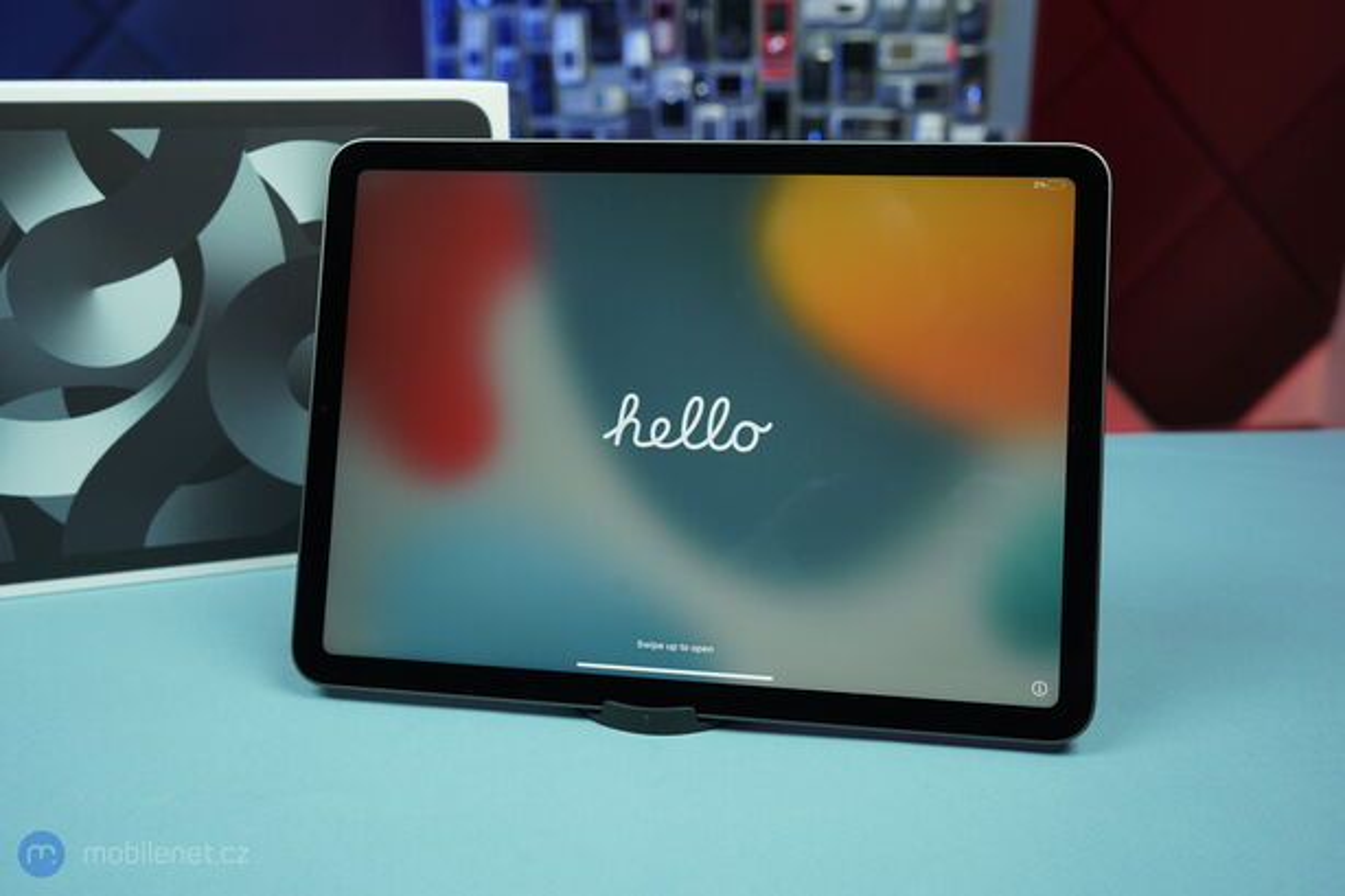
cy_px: 448
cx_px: 672
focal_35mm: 33
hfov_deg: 57.2
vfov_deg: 39.9
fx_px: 1233
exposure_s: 1/160
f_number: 6.3
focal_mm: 33
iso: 2000
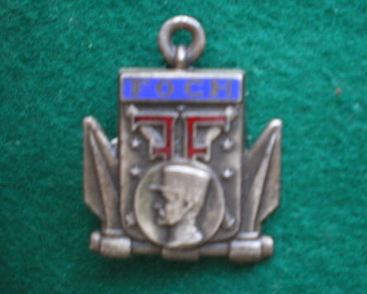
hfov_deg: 45.8
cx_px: 191
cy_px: 148
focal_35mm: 40
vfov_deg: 37.3
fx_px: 434
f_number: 3.1
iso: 400
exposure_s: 1/8
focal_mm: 6.3
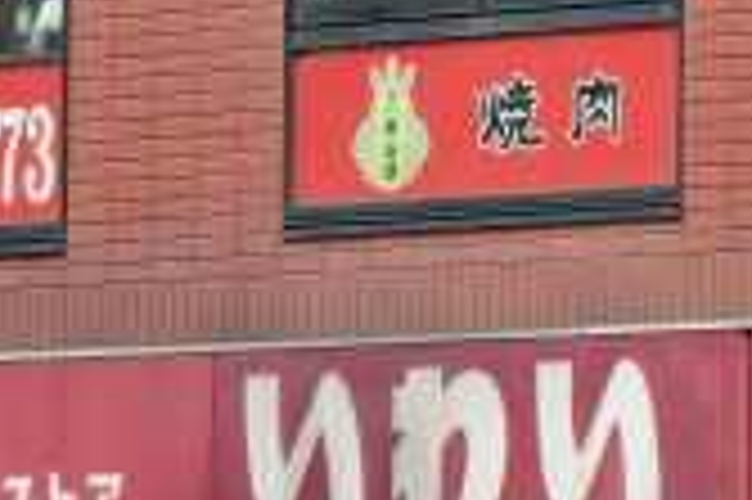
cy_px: 545
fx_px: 12083
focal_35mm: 579
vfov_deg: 2.4
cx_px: 572
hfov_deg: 3.6
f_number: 4.6
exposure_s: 1/200
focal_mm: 25.9
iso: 80
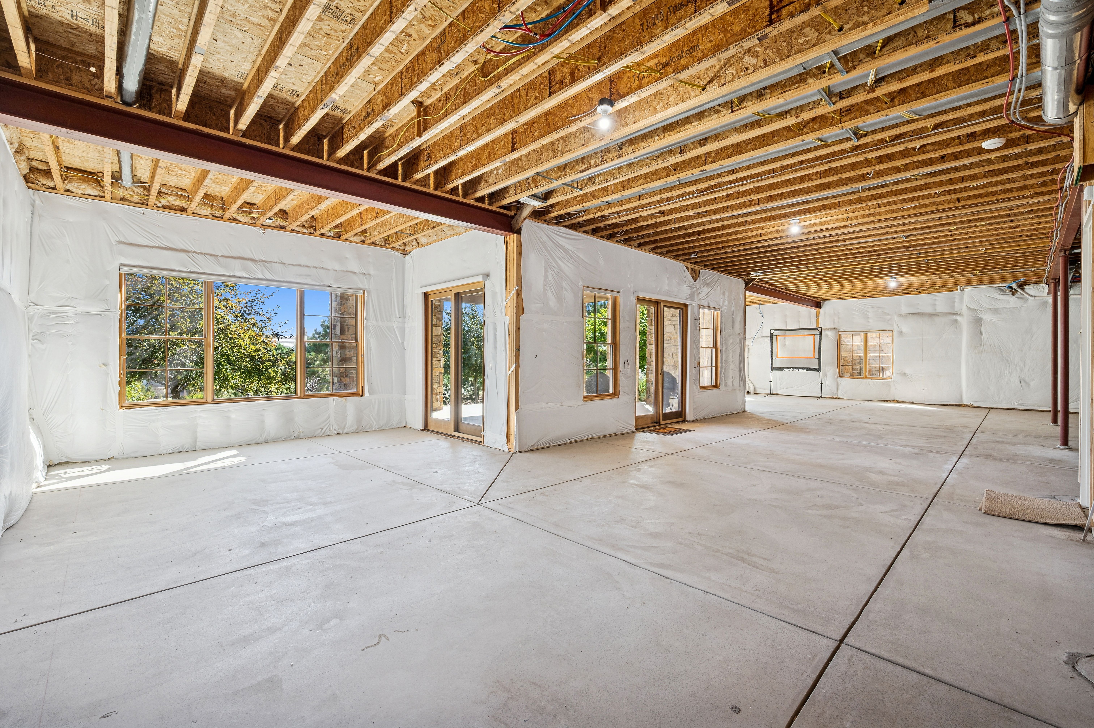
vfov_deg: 77.2
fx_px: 456
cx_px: 547
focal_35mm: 15
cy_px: 364
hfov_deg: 100.4
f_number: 9
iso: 400
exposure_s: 1/25
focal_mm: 15
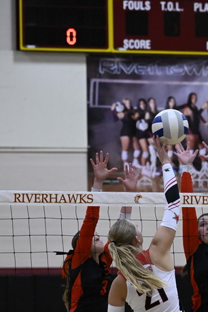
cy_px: 253
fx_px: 2322
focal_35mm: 268
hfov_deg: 5.1
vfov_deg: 7.7
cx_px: 161
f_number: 4
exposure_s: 1/1000
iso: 8000
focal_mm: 120
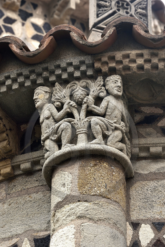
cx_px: 81
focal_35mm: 238
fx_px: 1636
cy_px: 145
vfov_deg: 8.6
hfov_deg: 5.8
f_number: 9
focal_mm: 200
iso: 800
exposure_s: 1/160
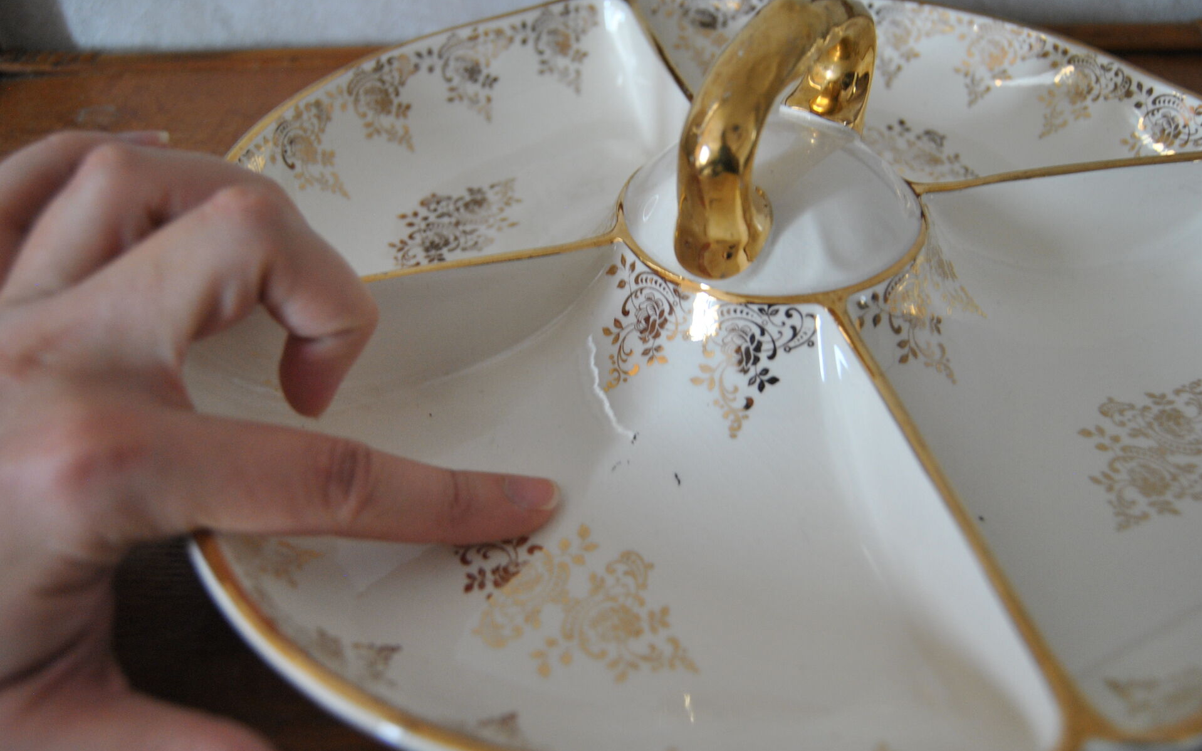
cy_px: 369
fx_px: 1114
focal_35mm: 34
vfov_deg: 37.3
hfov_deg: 56.7
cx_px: 597
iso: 400
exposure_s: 1/30
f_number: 3.5
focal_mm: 22
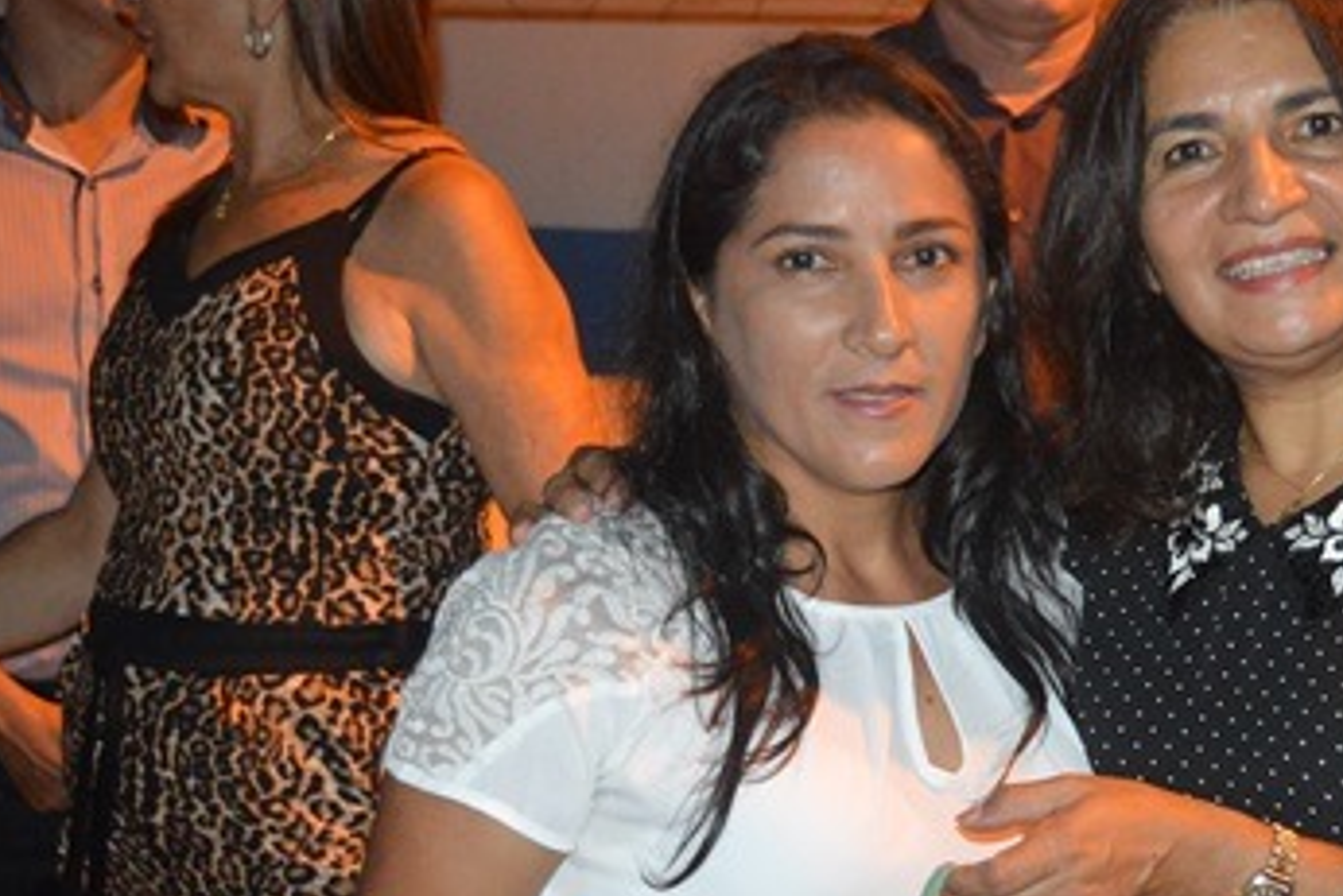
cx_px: 1149
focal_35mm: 86
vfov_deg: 15.8
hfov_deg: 23.2
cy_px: 675
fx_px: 3207
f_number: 4.2
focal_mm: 31
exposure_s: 1/60
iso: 3200
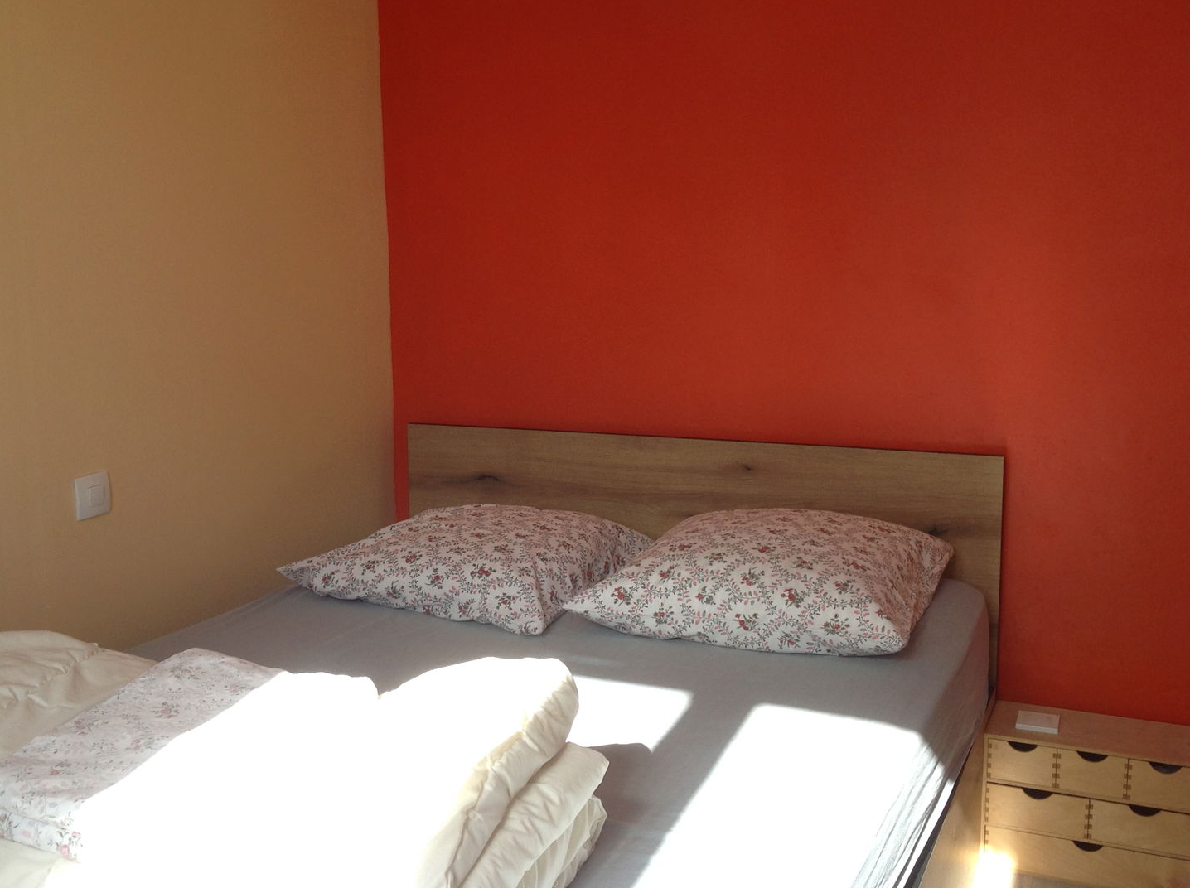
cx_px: 532
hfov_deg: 47.9
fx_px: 1338
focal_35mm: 39
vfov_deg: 36.7
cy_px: 415
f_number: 2.4
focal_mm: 4.28
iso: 50
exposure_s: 1/267
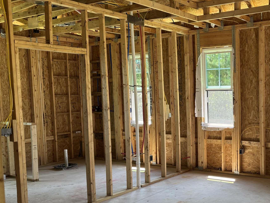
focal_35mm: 43
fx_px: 335
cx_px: 235
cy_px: 119
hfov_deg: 41.0
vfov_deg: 33.5
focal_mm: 6.76
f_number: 1.78
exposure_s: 1/121
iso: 125
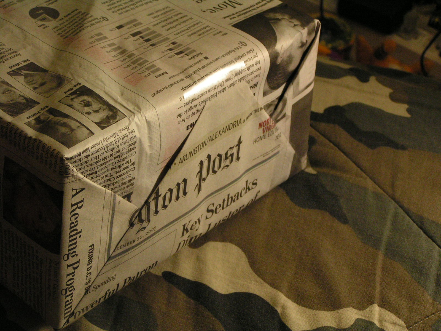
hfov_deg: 20.9
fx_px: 1198
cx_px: 220
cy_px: 166
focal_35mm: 94
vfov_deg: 15.7
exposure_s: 1/50
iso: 200
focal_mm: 15.6
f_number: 3.2
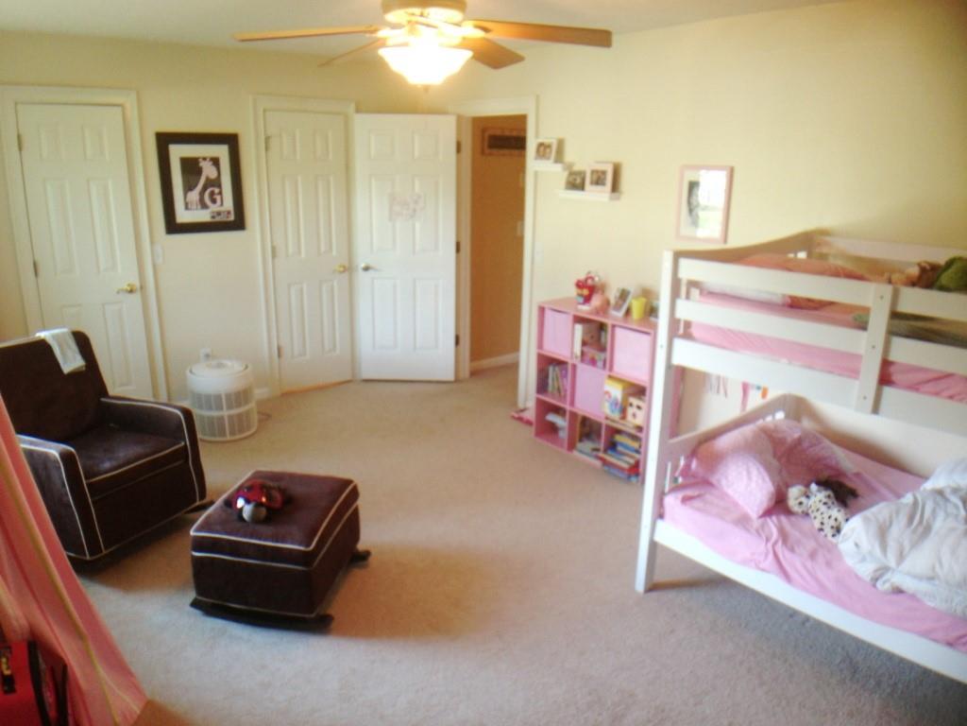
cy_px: 363
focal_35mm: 33
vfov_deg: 42.9
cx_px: 484
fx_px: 922
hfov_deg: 55.4
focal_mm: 4.13
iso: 80
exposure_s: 1/20
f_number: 2.4
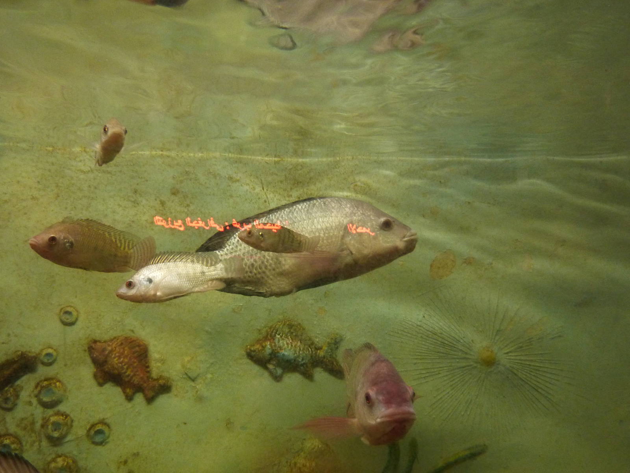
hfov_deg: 61.7
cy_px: 236
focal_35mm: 29
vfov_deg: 48.2
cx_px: 315
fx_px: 528
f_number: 3.4
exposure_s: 1/20
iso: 400
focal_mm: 4.7
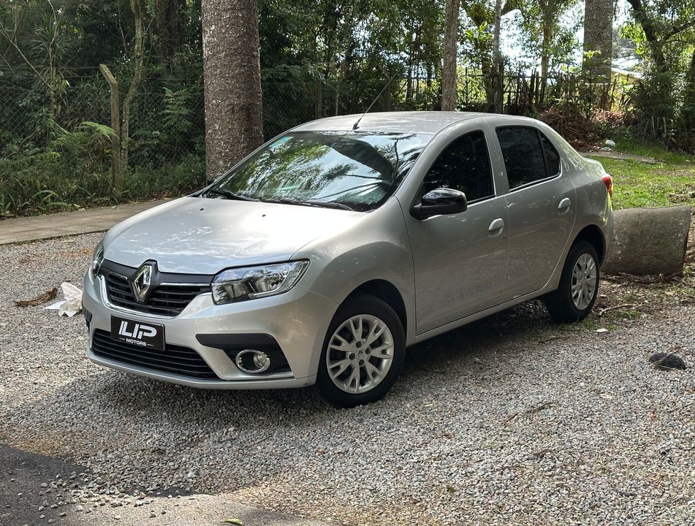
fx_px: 967
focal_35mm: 48
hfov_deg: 39.5
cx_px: 348
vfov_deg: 30.4
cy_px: 263
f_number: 1.78
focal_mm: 6.86
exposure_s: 1/251
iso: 50
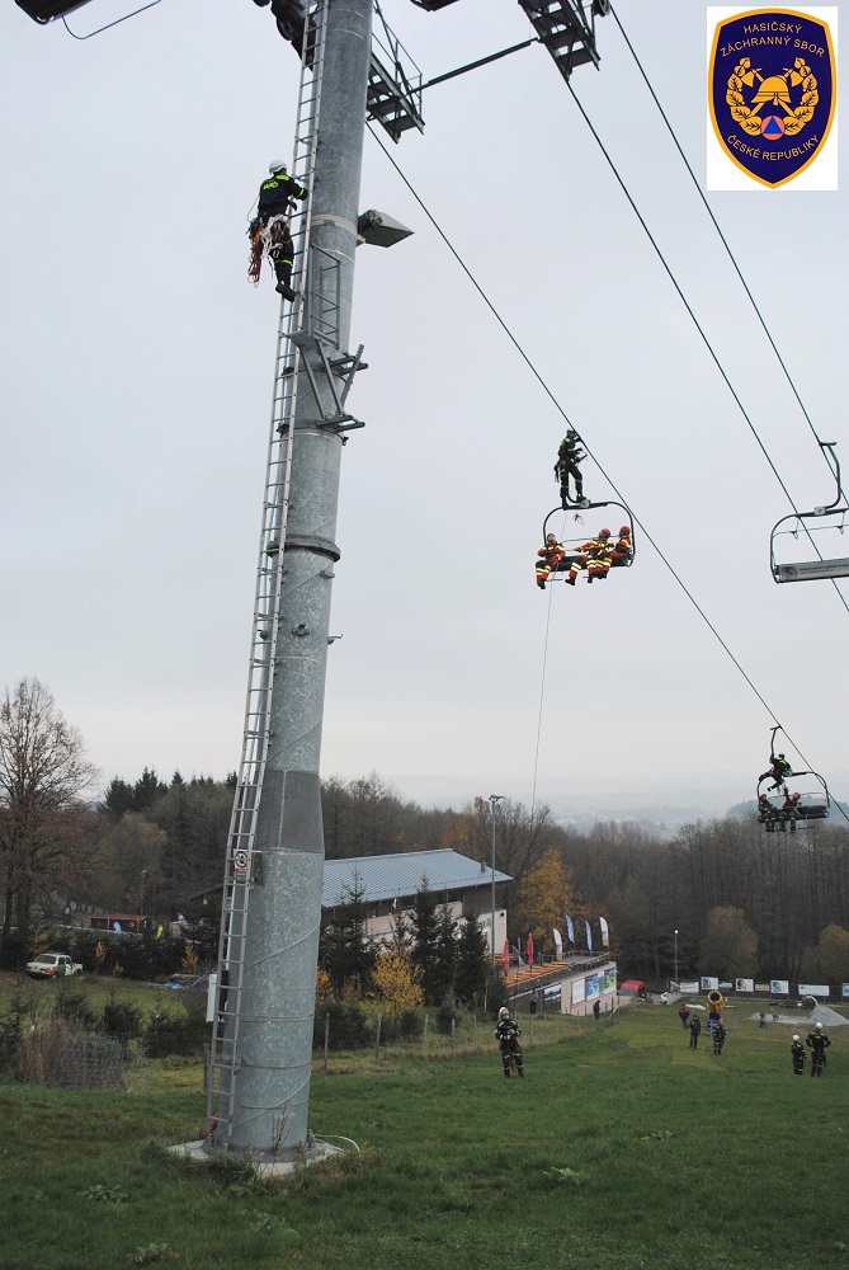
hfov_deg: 40.1
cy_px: 635
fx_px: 1164
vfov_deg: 57.2
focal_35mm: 33
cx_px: 424
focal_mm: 22
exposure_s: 1/200
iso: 100
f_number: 4
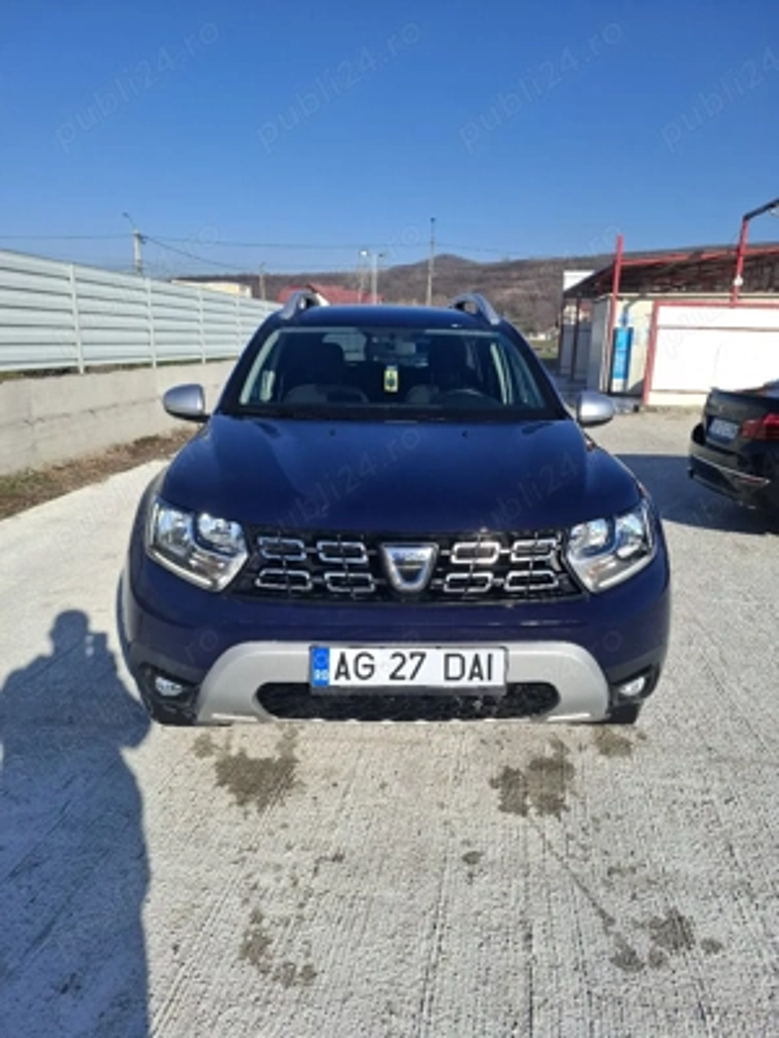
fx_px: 690
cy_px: 519
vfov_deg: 73.9
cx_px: 390
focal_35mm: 23
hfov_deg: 58.9
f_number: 1.8
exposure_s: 1/2000
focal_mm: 5.54
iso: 50
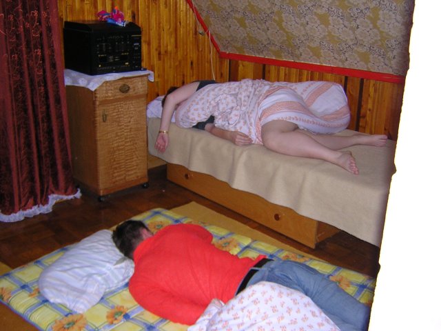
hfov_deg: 51.4
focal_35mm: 36
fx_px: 459
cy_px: 166
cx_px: 220
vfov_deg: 39.7
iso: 224
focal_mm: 4.7
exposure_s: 1/60.1
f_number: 2.6
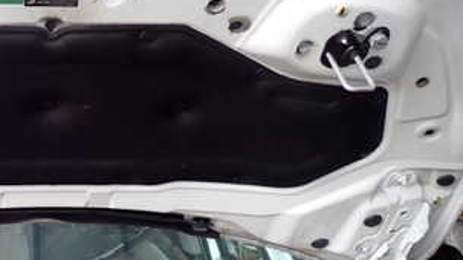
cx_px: 29
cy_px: 164
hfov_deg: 35.7
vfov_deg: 22.1
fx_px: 663
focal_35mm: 54
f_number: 2
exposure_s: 1/60
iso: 200
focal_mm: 4.5
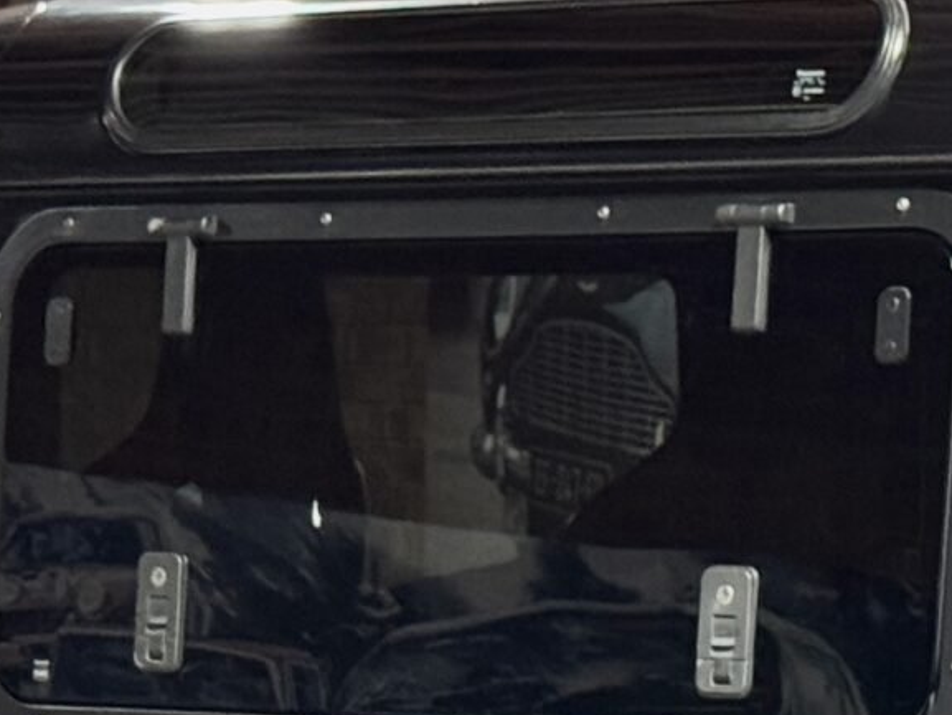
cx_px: 305
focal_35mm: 213
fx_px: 5859
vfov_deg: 6.9
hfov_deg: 9.3
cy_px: 923
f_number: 1.78
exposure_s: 1/25
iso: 500
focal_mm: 6.76
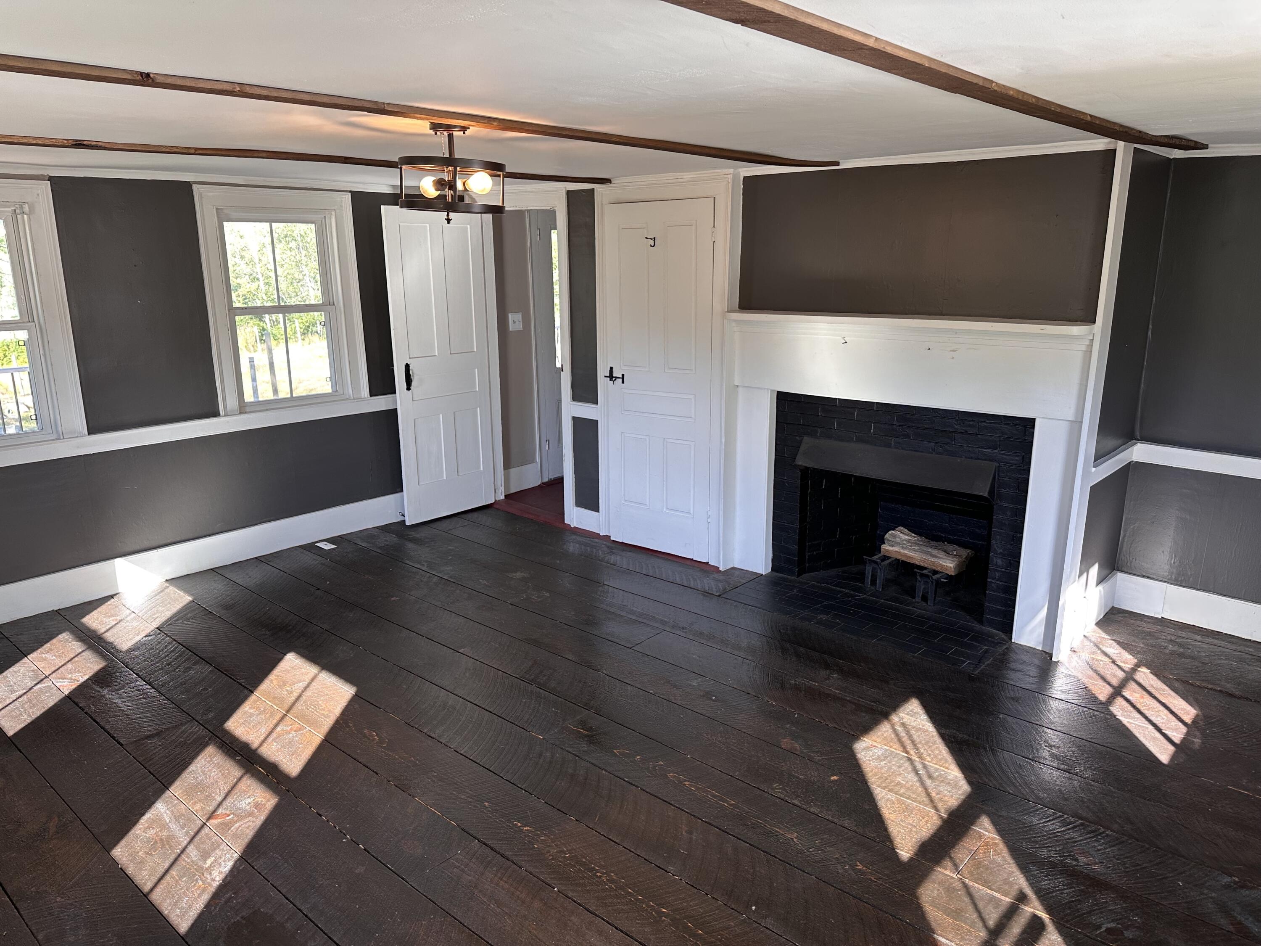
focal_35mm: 24
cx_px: 630
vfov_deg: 56.8
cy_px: 473
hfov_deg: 71.6
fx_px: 874
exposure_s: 1/120
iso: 100
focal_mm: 6.86
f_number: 1.78
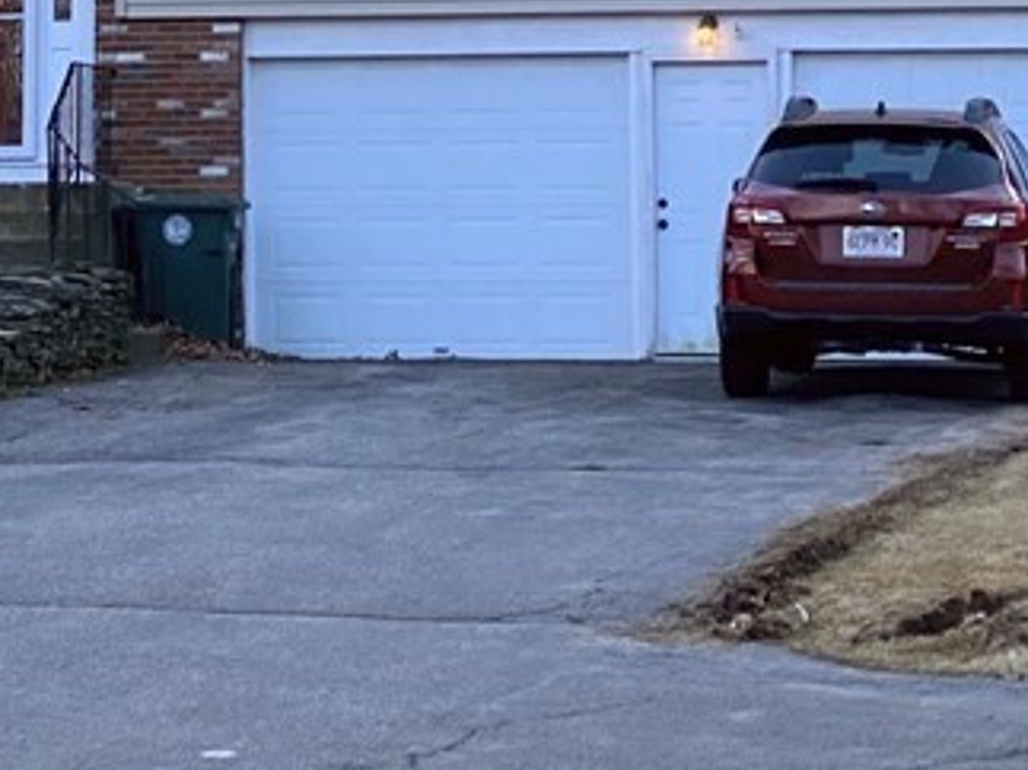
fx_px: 4898
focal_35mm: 165
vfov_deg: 8.9
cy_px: -197
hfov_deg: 11.9
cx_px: 127
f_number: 2
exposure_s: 1/705
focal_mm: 6
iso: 20
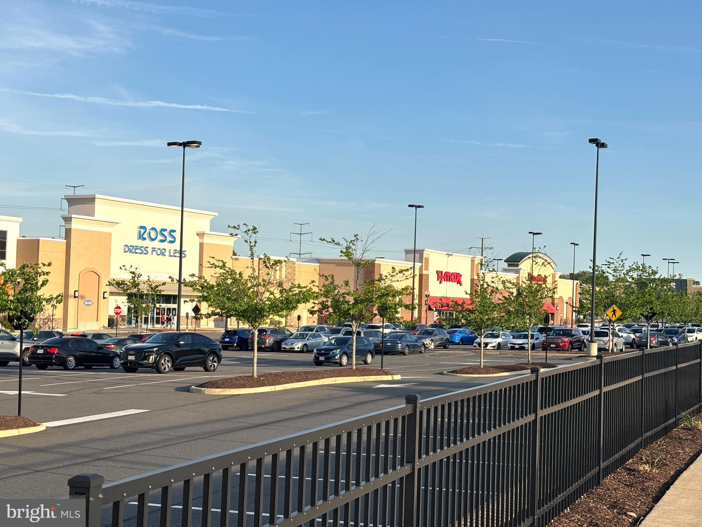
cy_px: 264
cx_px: 351
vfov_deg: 28.0
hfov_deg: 36.8
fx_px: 1055
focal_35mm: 52
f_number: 1.6
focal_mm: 5.96
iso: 40
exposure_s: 1/2288
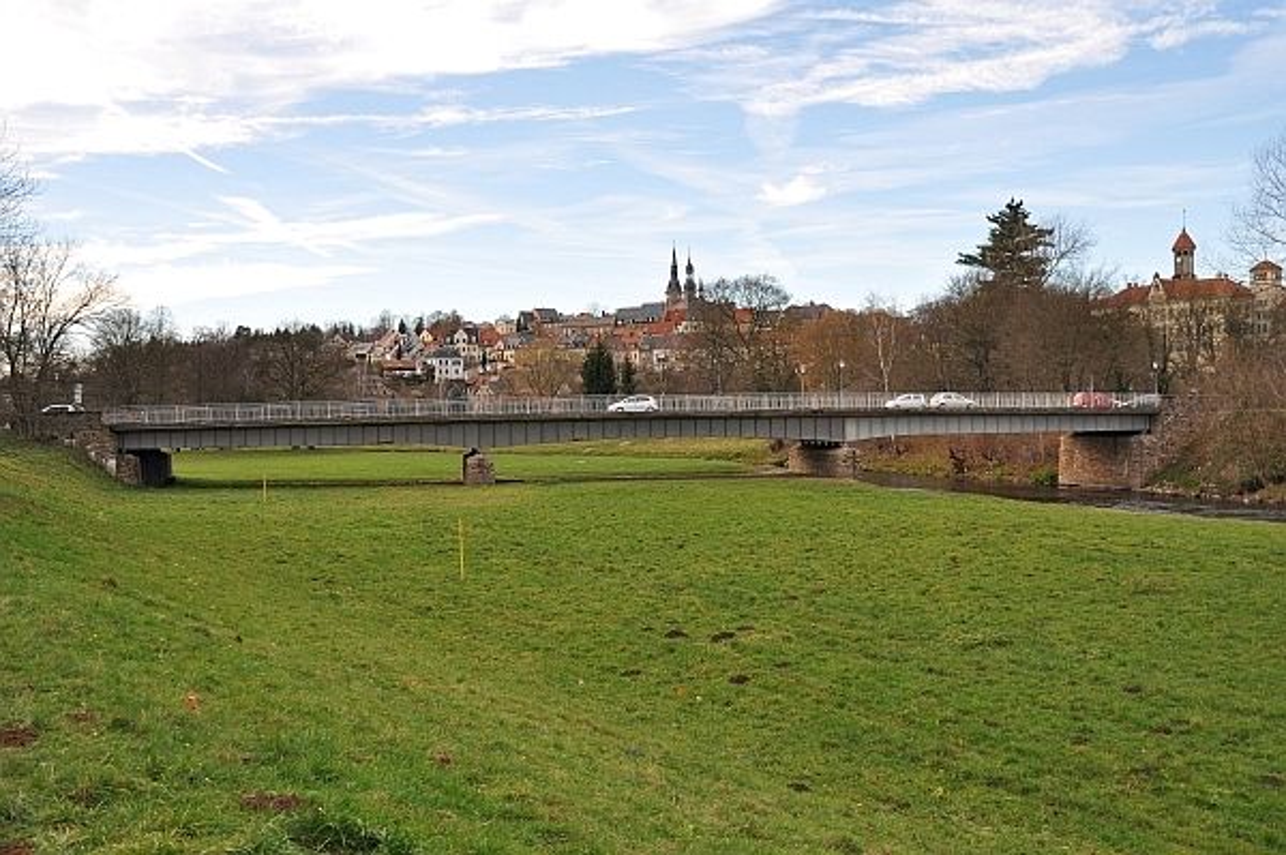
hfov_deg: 49.6
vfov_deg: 34.2
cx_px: 643
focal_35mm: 39
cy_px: 428
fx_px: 1392
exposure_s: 1/160
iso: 200
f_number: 6.3
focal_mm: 26
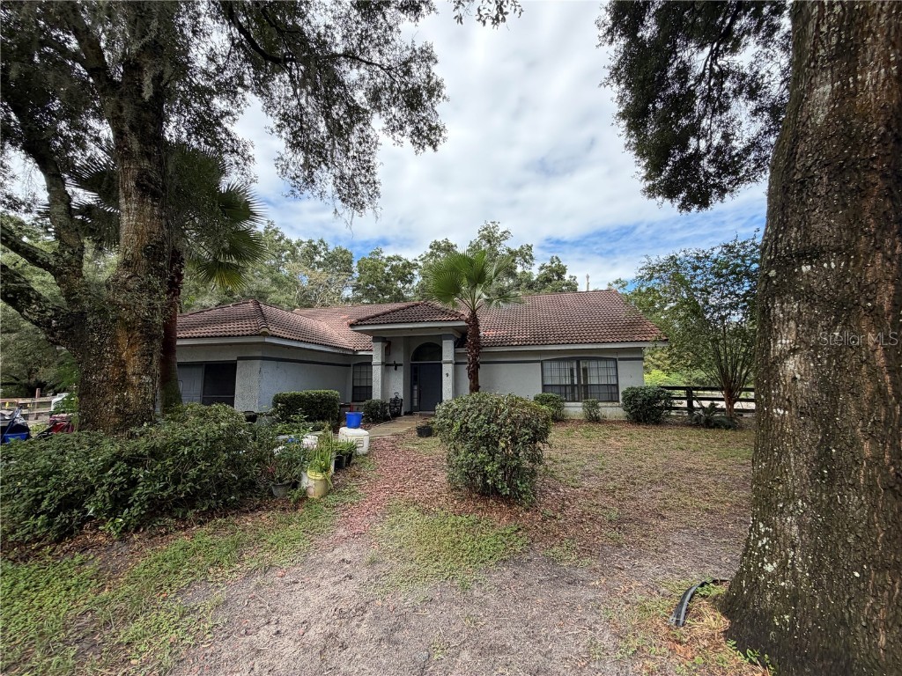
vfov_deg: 85.7
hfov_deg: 102.1
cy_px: 338
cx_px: 451
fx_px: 365
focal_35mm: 14
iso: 40
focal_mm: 2.22
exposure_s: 1/596
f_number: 2.2
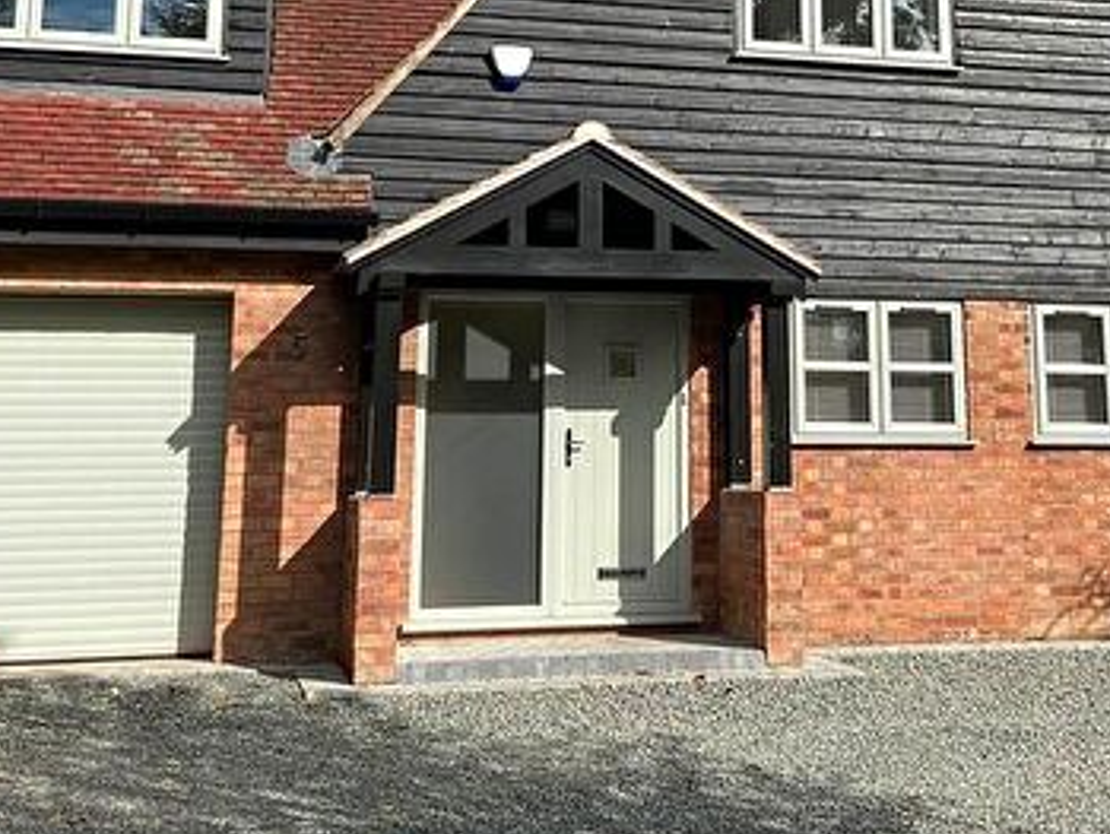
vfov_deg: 27.4
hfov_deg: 36.7
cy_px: 138
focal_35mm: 52
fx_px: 1669
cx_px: 663
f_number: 1.8
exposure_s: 1/2410
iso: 32
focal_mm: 4.25
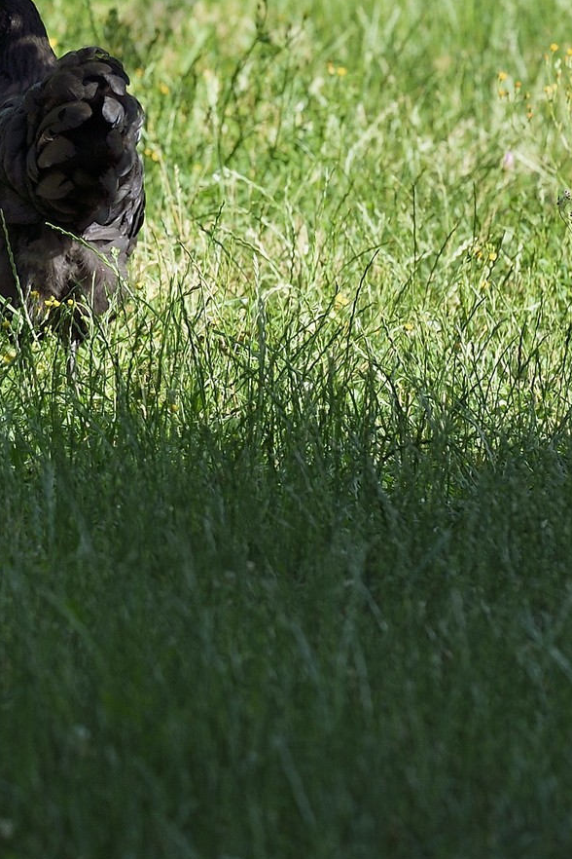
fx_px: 12964
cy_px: -267
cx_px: -174
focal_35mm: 544
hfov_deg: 2.5
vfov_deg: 3.8
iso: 400
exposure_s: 1/400
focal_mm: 200
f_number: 6.3
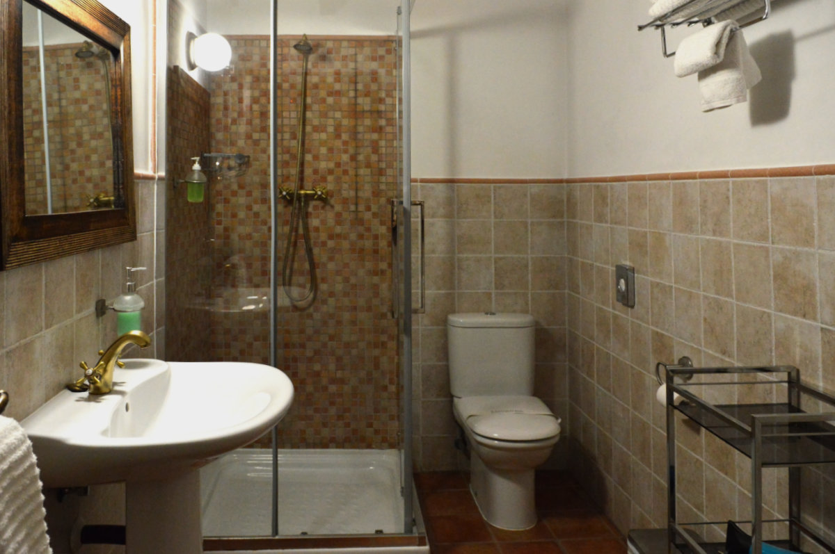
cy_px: 277
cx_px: 418
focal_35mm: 26
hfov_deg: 70.5
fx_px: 591
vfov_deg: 50.3
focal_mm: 17
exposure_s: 1/100
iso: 2000
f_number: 3.5
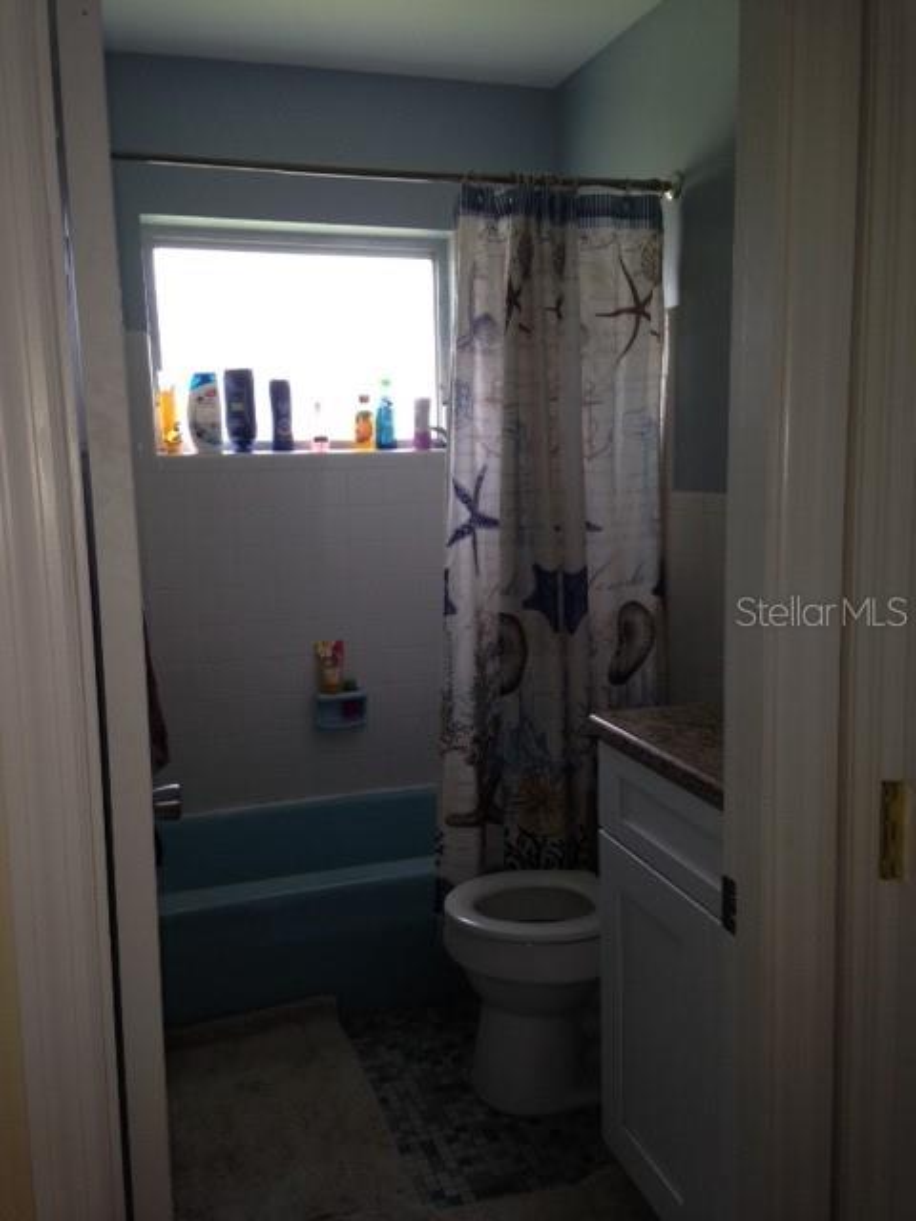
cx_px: 458
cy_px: 610
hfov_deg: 42.9
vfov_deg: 55.4
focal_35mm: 33
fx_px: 1164
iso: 50
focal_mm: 4.12
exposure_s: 1/25
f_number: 2.4
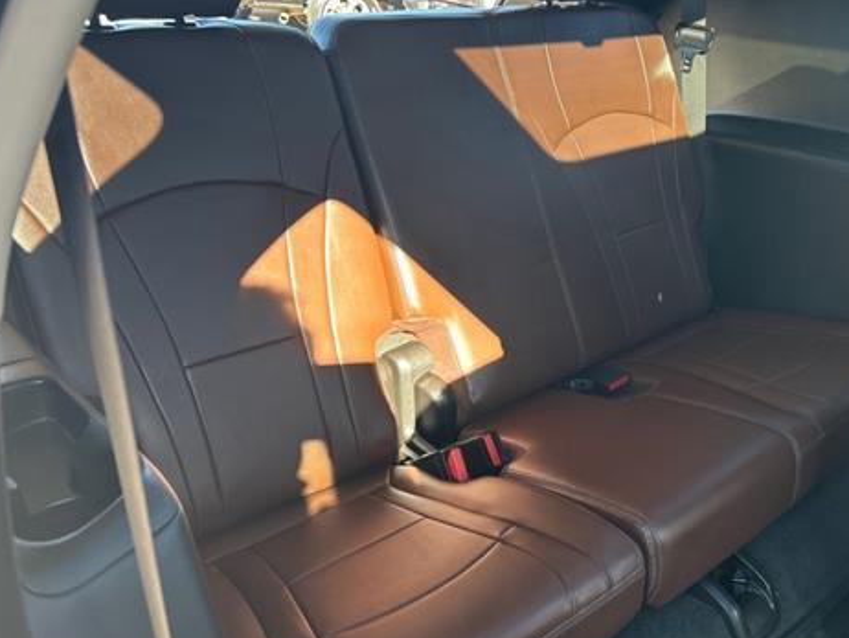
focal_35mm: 36
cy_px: 278
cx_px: 546
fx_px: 883
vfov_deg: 39.6
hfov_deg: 50.7
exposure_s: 1/121
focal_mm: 5.7
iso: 64
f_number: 1.5
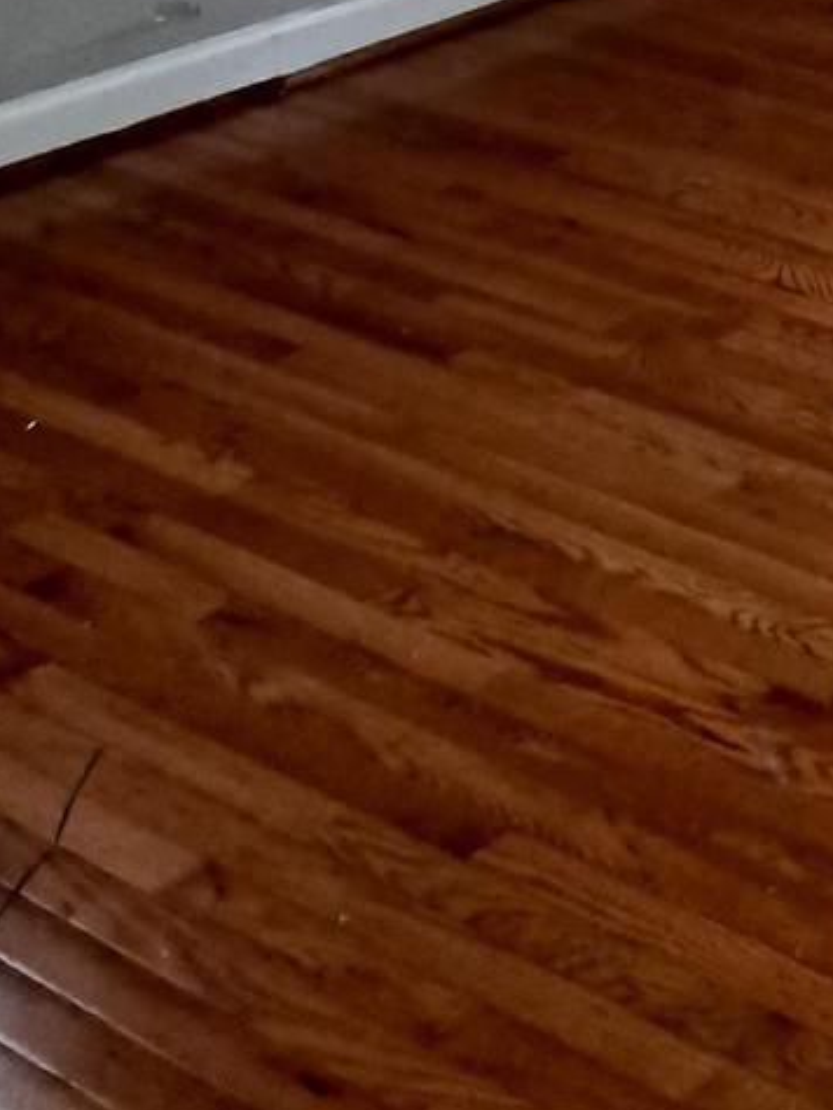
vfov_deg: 21.9
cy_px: -297
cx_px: 1338
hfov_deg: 16.3
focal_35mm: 81
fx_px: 2597
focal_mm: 4.6
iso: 320
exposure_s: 1/60
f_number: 2
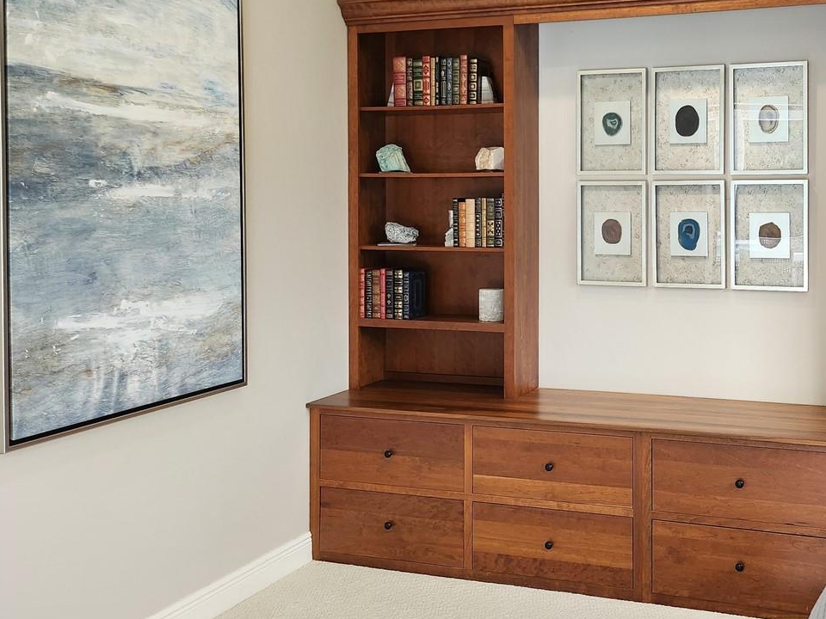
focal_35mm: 40
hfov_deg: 45.3
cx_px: 609
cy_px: 175
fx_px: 954
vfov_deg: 35.4
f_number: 1.8
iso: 250
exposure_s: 1/120
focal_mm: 5
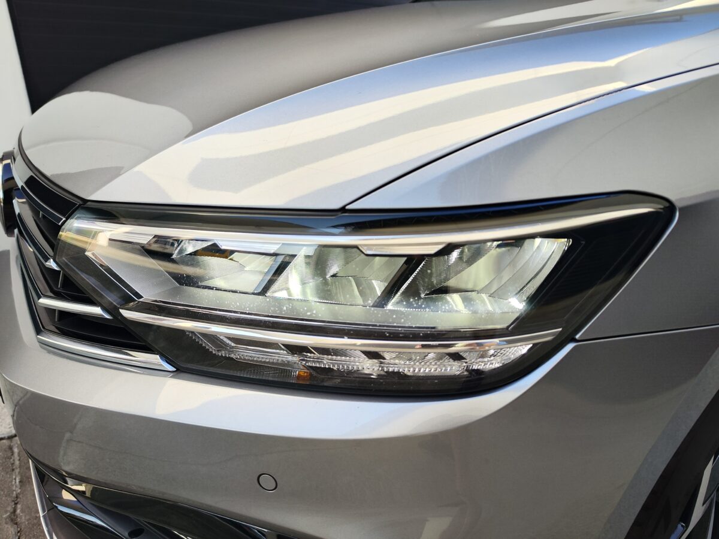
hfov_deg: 73.9
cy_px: 270
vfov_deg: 58.9
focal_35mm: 23
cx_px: 360
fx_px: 478
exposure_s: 1/250
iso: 67
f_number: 1.69
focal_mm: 7.01
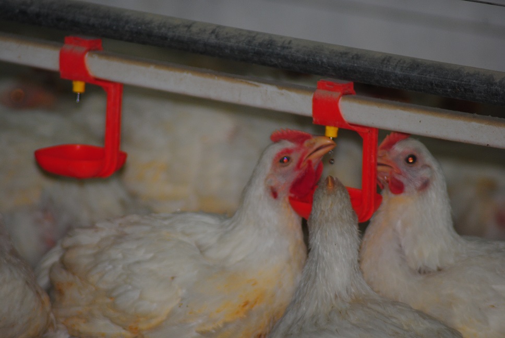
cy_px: 169
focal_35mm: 450
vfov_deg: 3.1
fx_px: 6320
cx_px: 252
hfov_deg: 4.6
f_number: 5.6
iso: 200
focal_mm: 300
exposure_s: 1/40
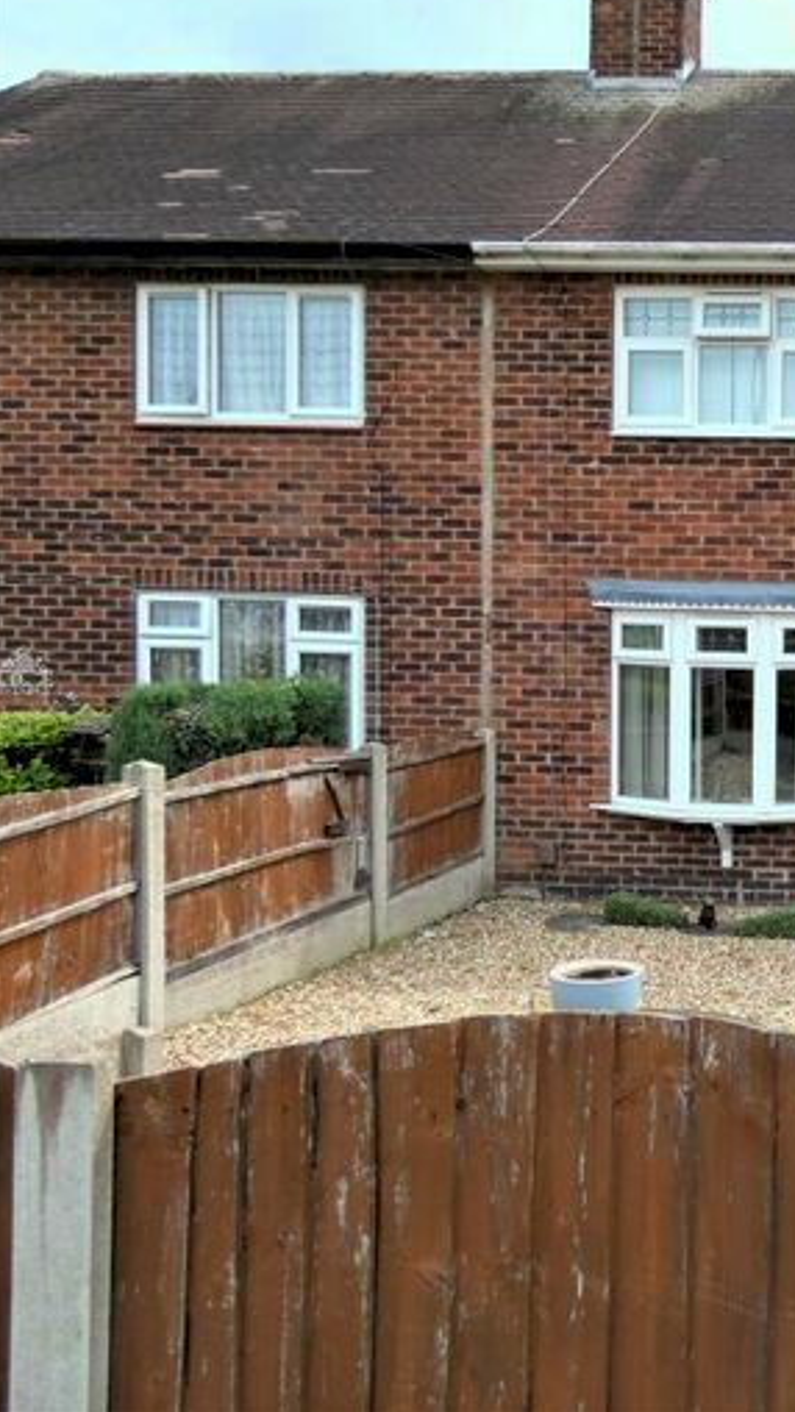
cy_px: 688
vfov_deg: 64.3
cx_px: 962
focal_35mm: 30
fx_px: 1124
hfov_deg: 32.1
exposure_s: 1/640
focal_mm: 3.6
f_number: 2.8
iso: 80
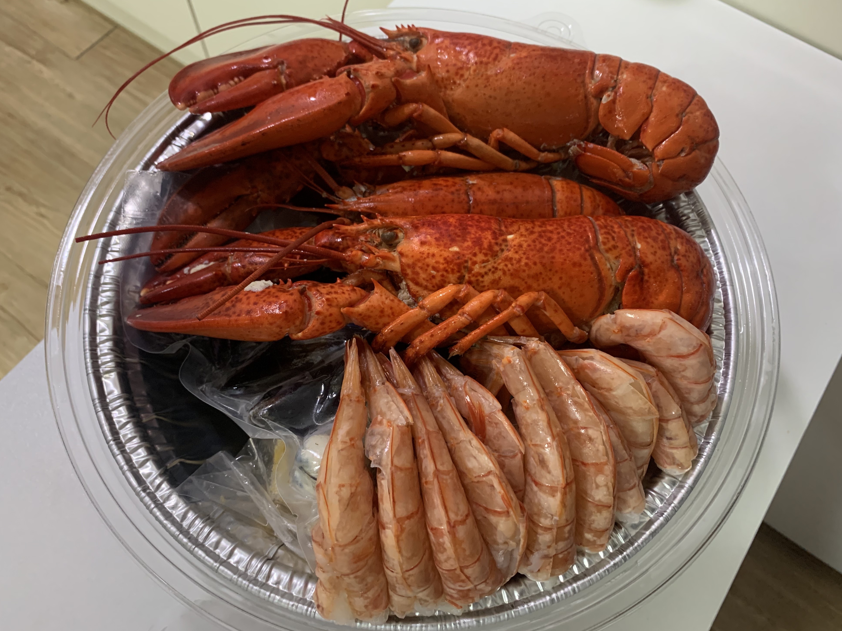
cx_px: 414
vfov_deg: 51.3
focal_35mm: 27
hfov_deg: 65.3
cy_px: 308
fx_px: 657
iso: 400
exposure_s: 1/60
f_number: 1.8
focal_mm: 4.25
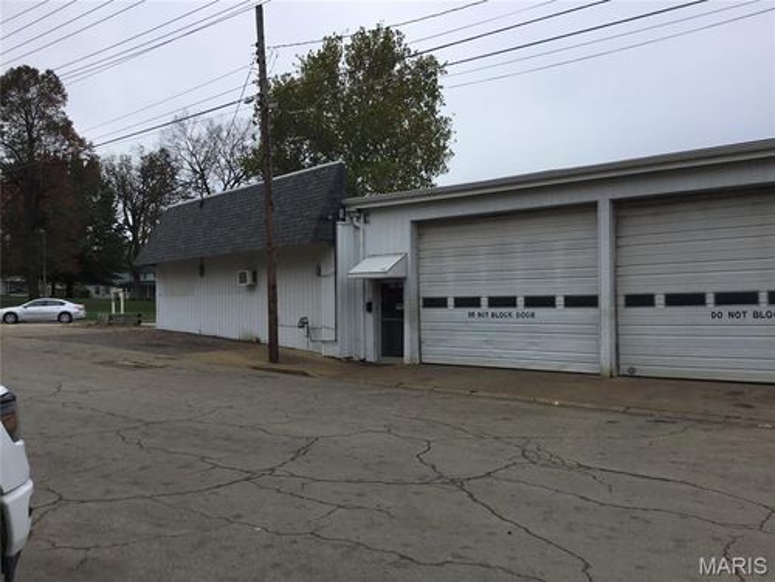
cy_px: 291
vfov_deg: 45.4
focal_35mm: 31
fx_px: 694
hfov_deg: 58.4
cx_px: 388
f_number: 2.4
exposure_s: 1/1359
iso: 25
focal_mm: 3.3
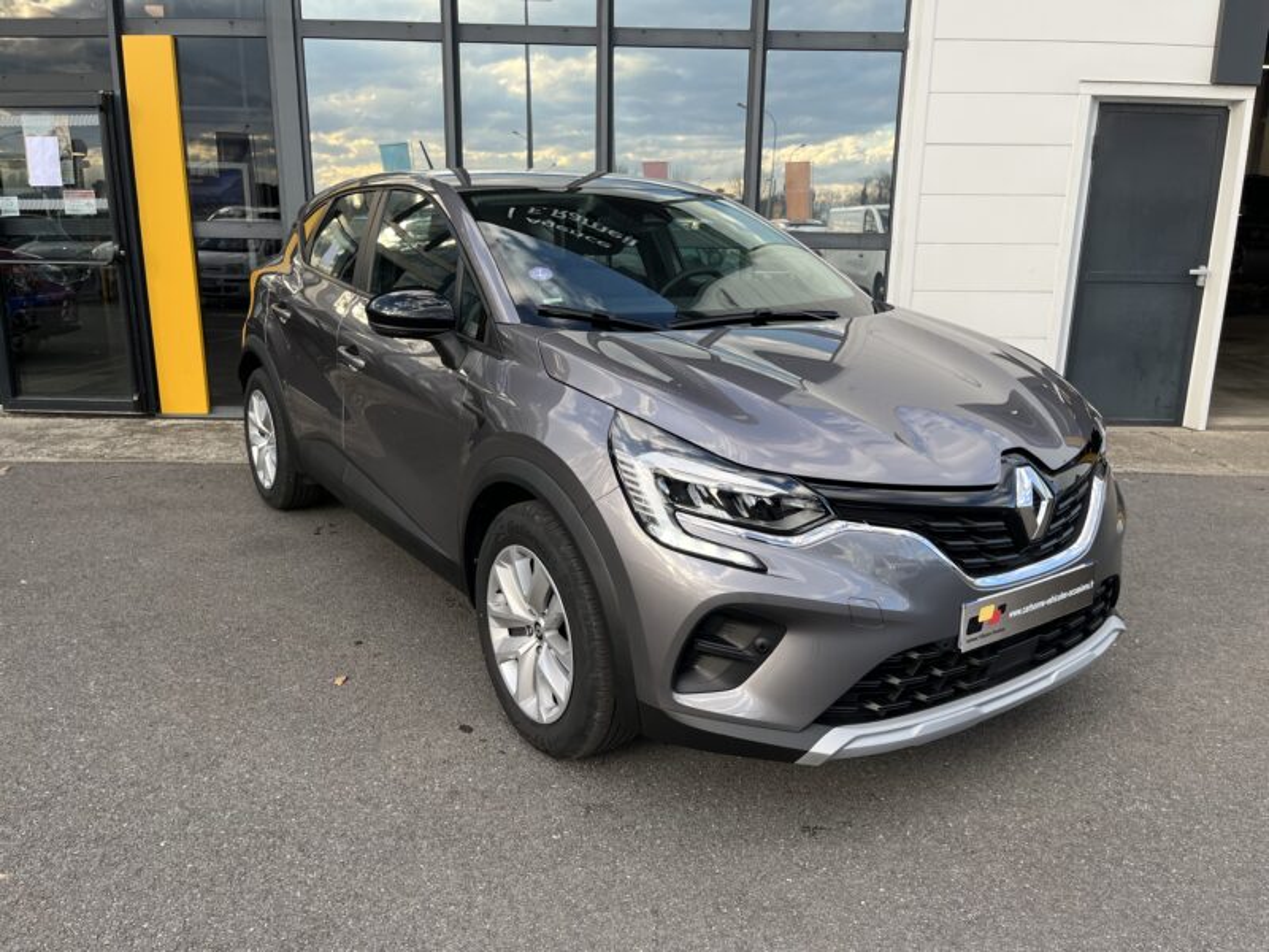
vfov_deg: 53.1
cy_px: 476
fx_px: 953
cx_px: 634
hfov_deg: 67.3
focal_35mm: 26
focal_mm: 5.1
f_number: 1.6
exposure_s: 1/481
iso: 50
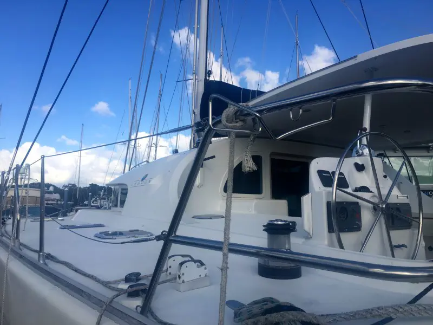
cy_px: 162
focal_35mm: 29
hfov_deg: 61.7
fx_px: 363
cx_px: 216
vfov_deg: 48.2
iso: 25
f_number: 2.2
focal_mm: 4.15
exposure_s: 1/1603
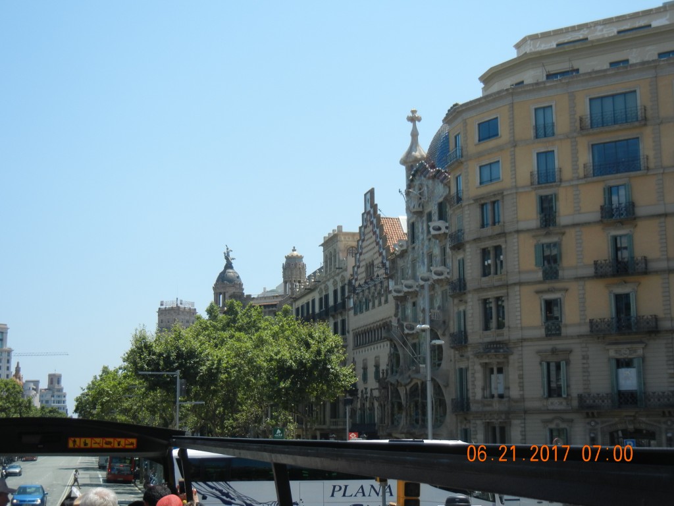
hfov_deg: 36.8
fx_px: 1012
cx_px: 337
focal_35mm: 52
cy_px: 253
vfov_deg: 28.0
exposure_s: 1/297
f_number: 7.8
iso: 160
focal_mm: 9.3
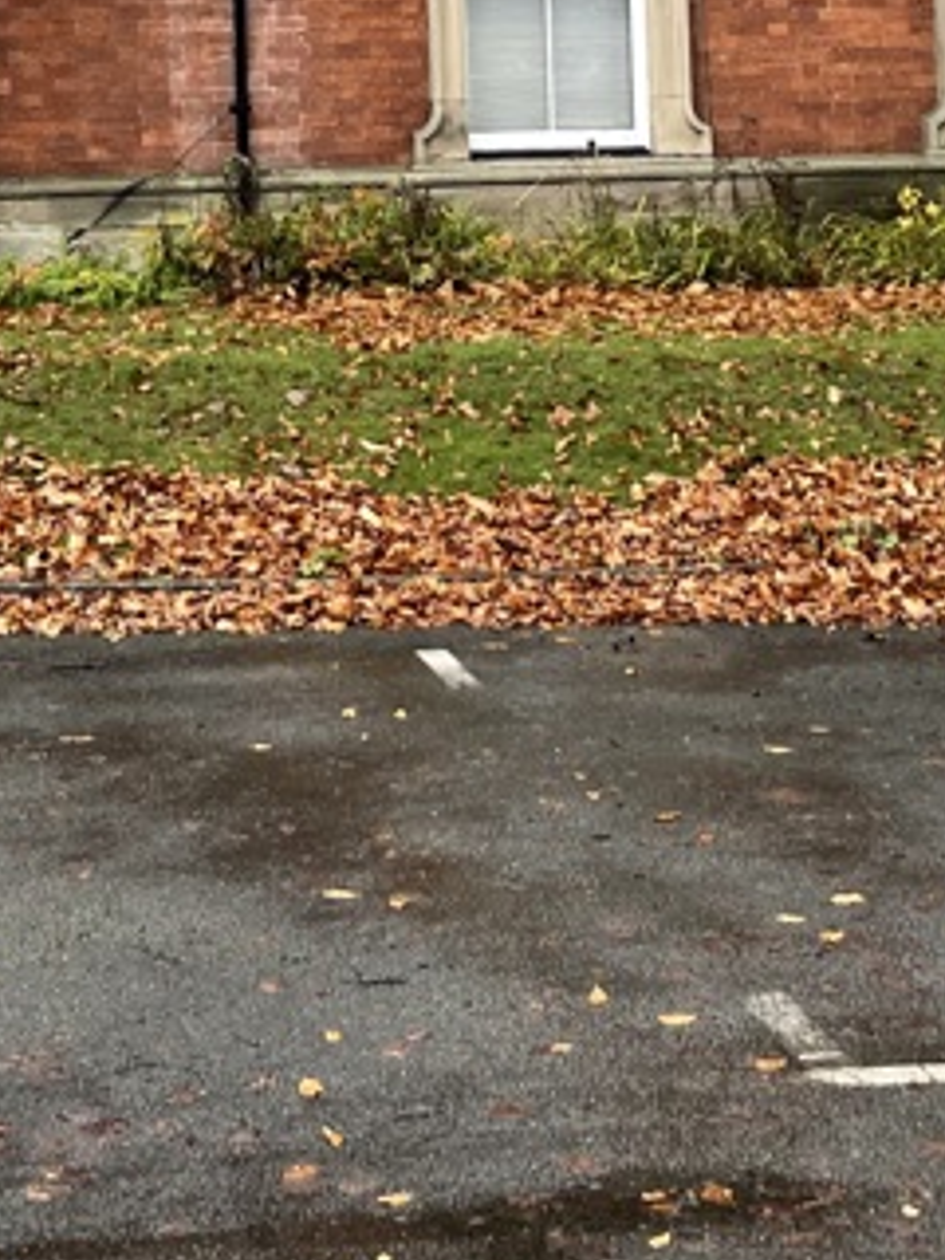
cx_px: 280
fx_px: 2912
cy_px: -142
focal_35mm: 80
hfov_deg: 18.4
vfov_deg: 22.9
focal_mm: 5.1
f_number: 1.6
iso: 40
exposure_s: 1/121
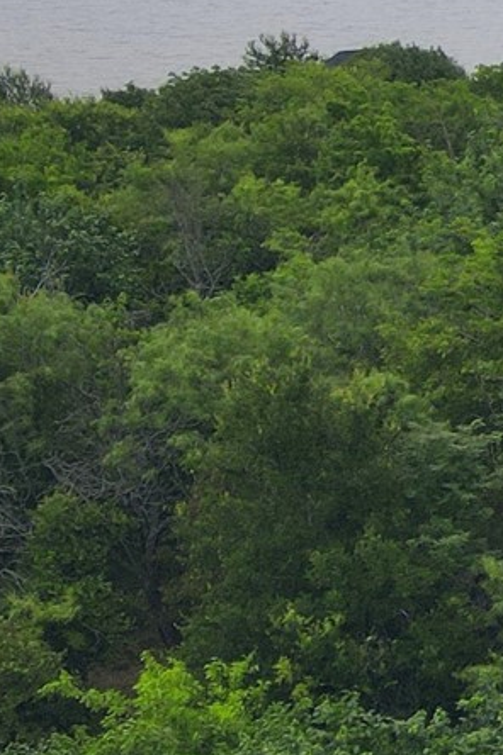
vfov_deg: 17.8
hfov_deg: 9.1
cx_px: 1591
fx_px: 2414
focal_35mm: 115
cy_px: 495
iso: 100
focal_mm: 4.5
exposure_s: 1/640
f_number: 2.8
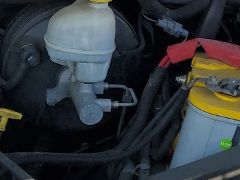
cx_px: -148
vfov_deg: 12.5
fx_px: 817
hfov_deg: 15.1
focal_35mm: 118
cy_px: 147
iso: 50
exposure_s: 1/1667
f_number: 1.5
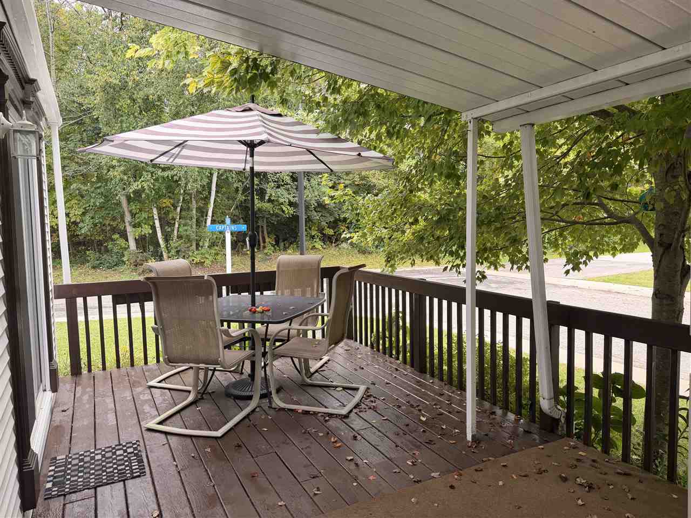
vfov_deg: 56.8
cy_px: 259
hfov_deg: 71.6
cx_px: 346
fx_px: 479
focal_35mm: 24
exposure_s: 1/198
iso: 100
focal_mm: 6.76
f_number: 1.78
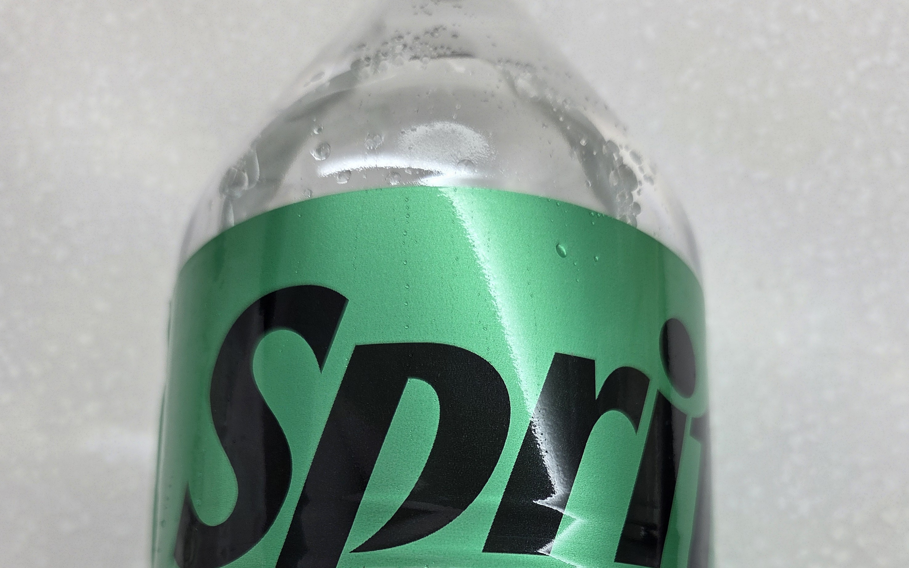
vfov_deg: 34.8
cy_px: 568
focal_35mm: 33
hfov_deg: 58.1
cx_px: 459
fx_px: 818
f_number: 1.8
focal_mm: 5.4
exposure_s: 1/120
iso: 32
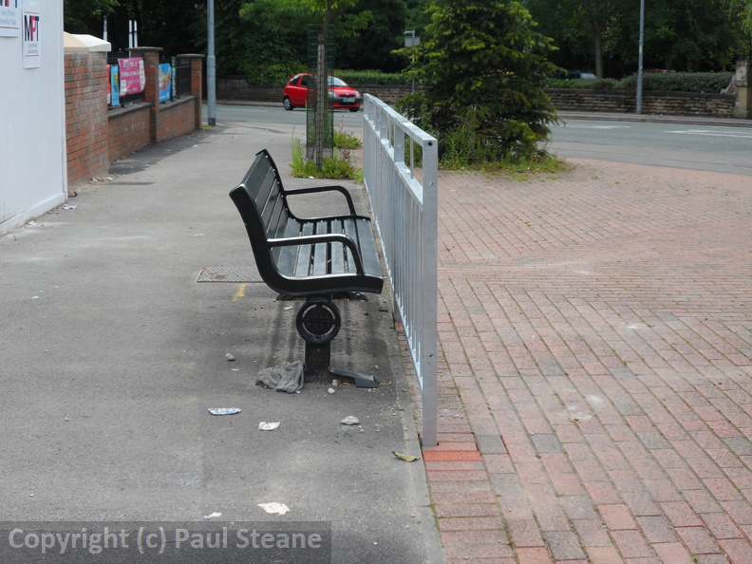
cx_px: 376
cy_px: 282
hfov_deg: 35.5
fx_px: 1173
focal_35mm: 54
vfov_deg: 27.0
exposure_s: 1/250
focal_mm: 9.8
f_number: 4.1
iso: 80
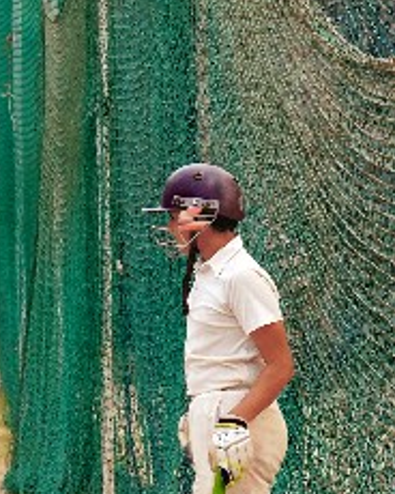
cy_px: 417
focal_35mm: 293
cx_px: -273
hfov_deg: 5.2
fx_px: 4282
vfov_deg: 6.6
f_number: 8
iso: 1600
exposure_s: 1/160
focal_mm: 70
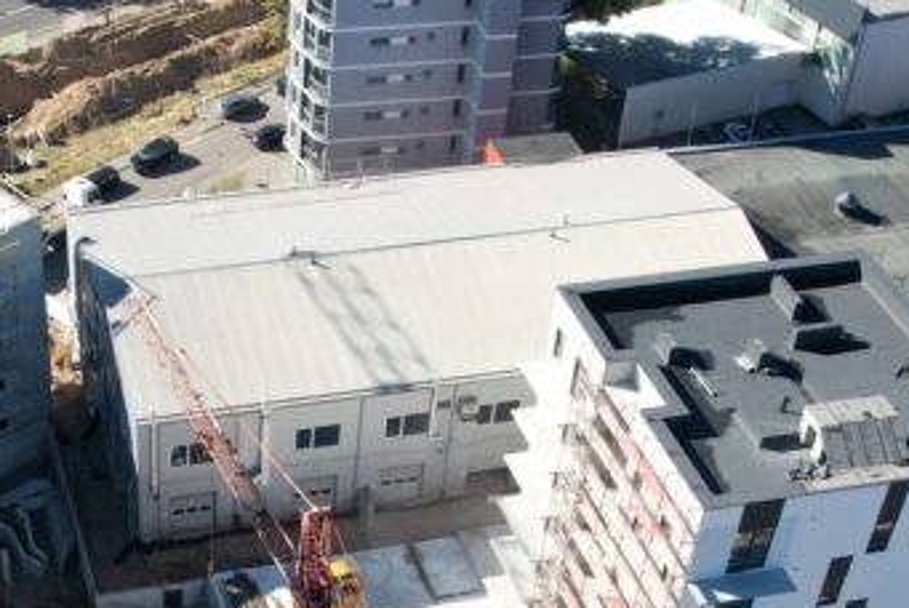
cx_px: 208
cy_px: 609
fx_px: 1668
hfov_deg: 29.9
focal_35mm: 66
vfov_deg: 20.0
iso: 110
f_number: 2.8
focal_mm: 8.38
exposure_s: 1/1000
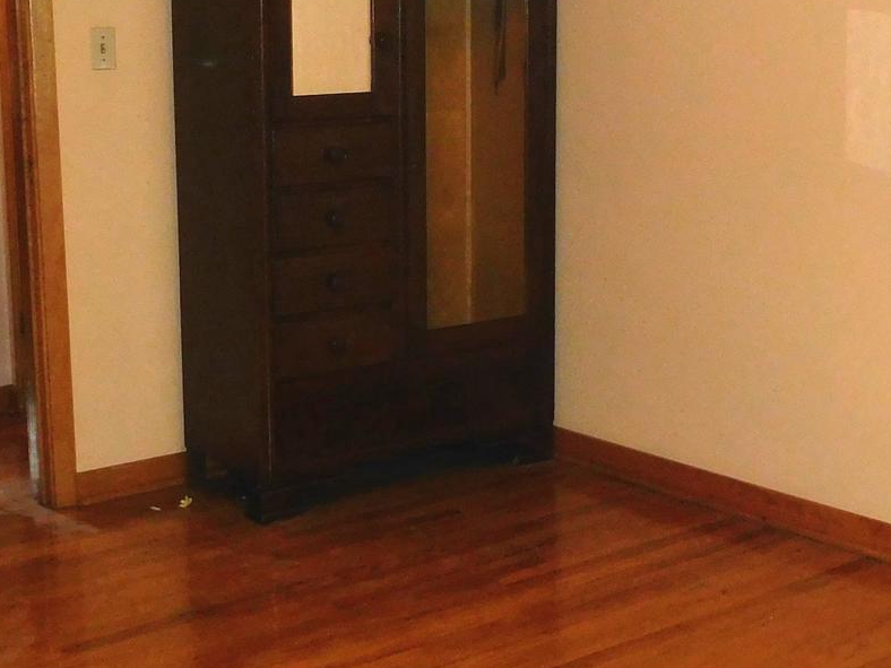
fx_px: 1673
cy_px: 222
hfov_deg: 29.2
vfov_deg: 22.5
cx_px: 698
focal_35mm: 65
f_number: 3.4
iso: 400
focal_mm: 4.5
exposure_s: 1/30
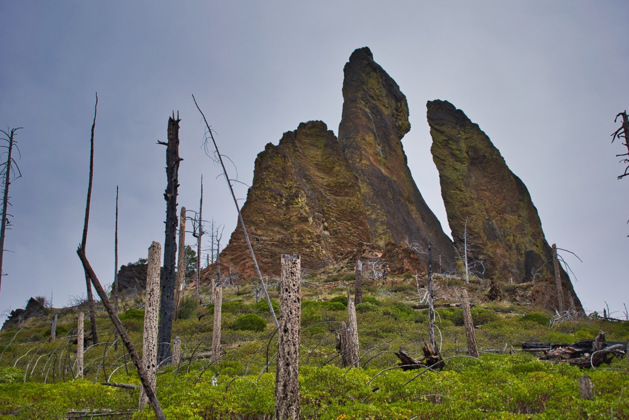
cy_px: 210
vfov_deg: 25.8
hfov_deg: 37.8
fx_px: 918
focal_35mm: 52
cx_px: 314
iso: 100
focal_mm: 35
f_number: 4.5
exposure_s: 1/1000
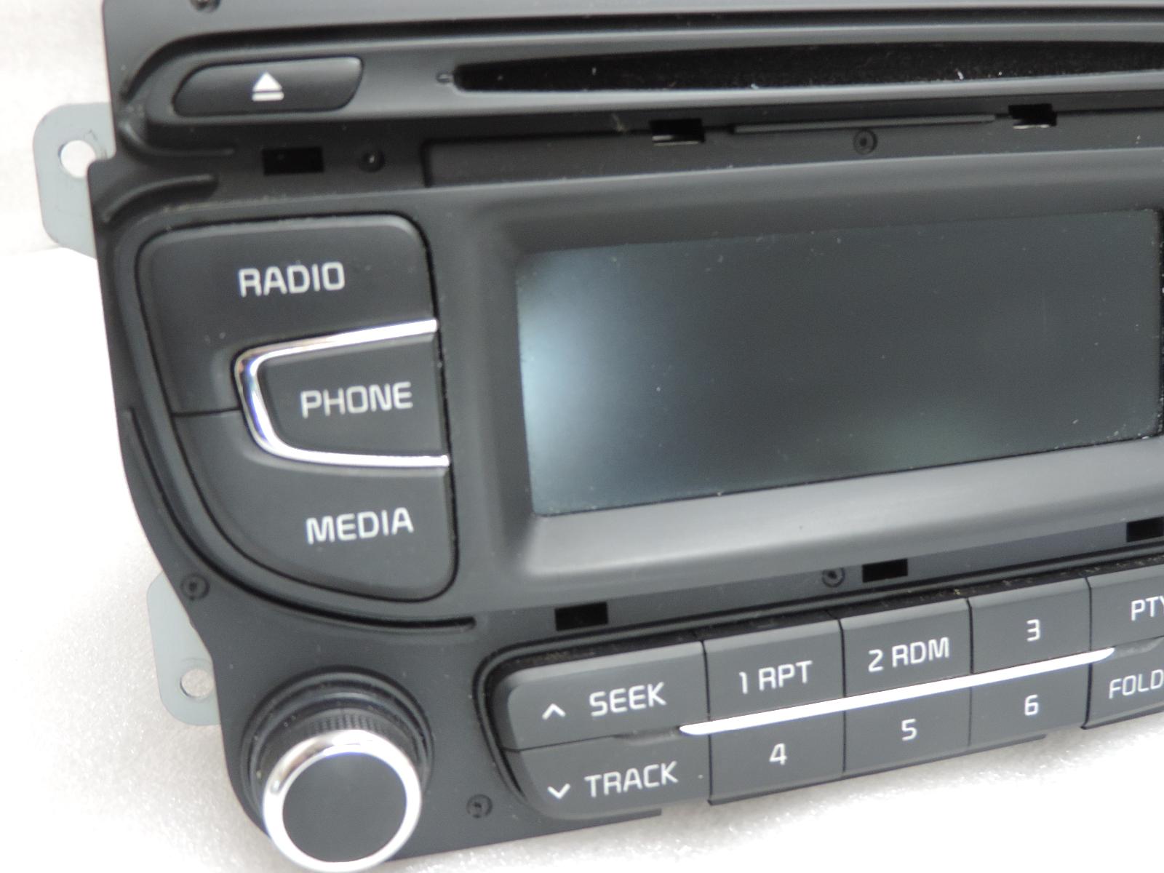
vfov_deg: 40.7
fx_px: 1177
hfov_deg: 52.6
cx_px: 582
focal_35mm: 35
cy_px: 436
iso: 400
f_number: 3.3
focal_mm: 6.2
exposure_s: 1/15
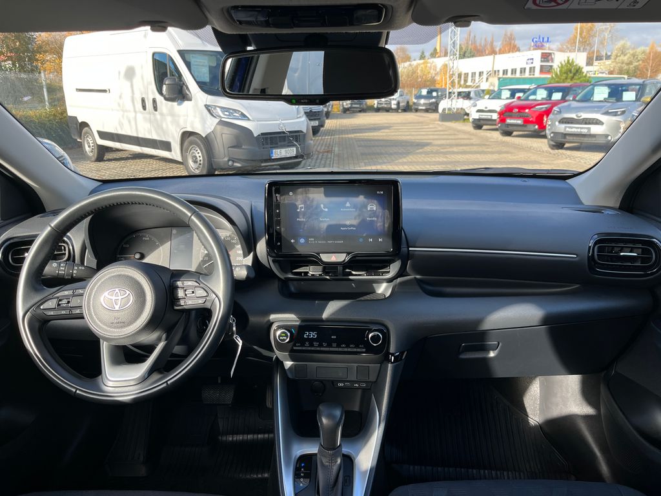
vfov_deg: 53.1
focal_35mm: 26
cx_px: 330
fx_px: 496
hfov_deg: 67.3
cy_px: 248
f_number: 1.6
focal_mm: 5.1
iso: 50
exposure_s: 1/355
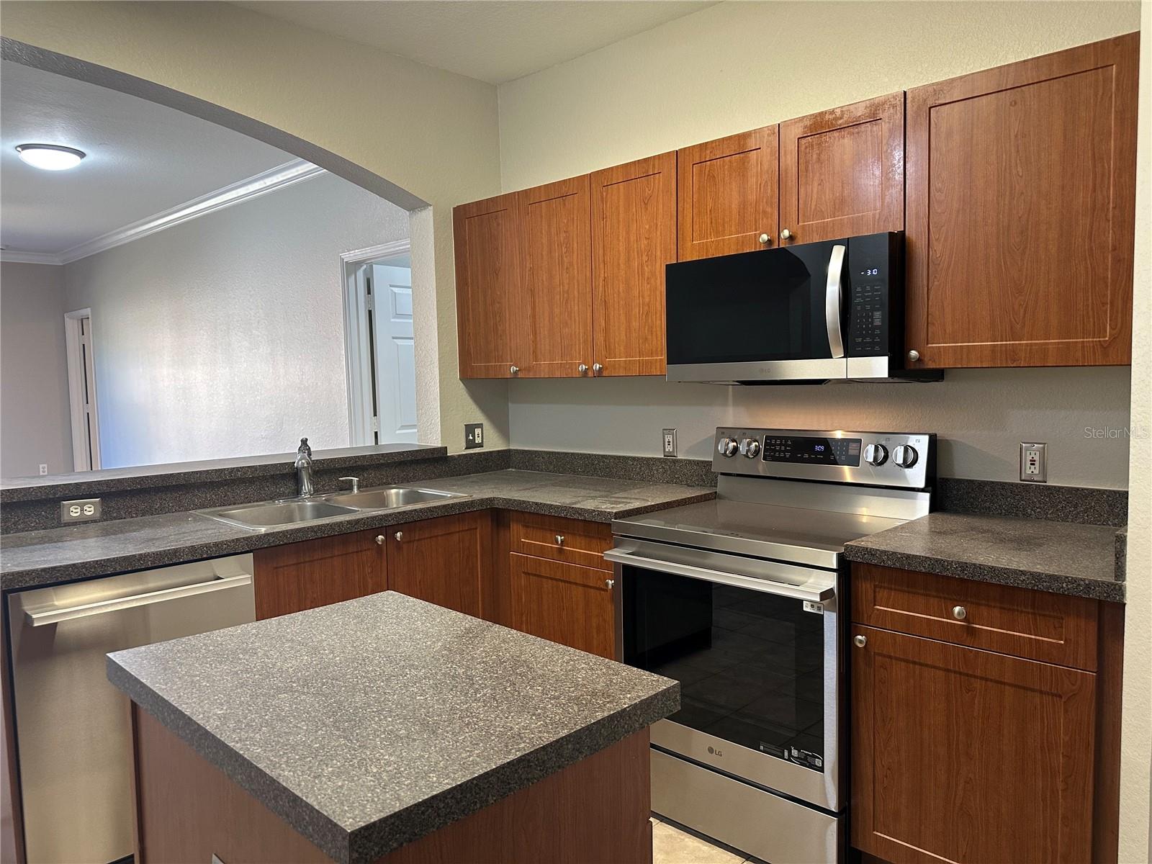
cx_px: 576
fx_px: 799
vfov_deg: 56.8
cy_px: 432
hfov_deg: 71.6
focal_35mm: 24
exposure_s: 1/60
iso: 200
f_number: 1.78
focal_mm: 6.86
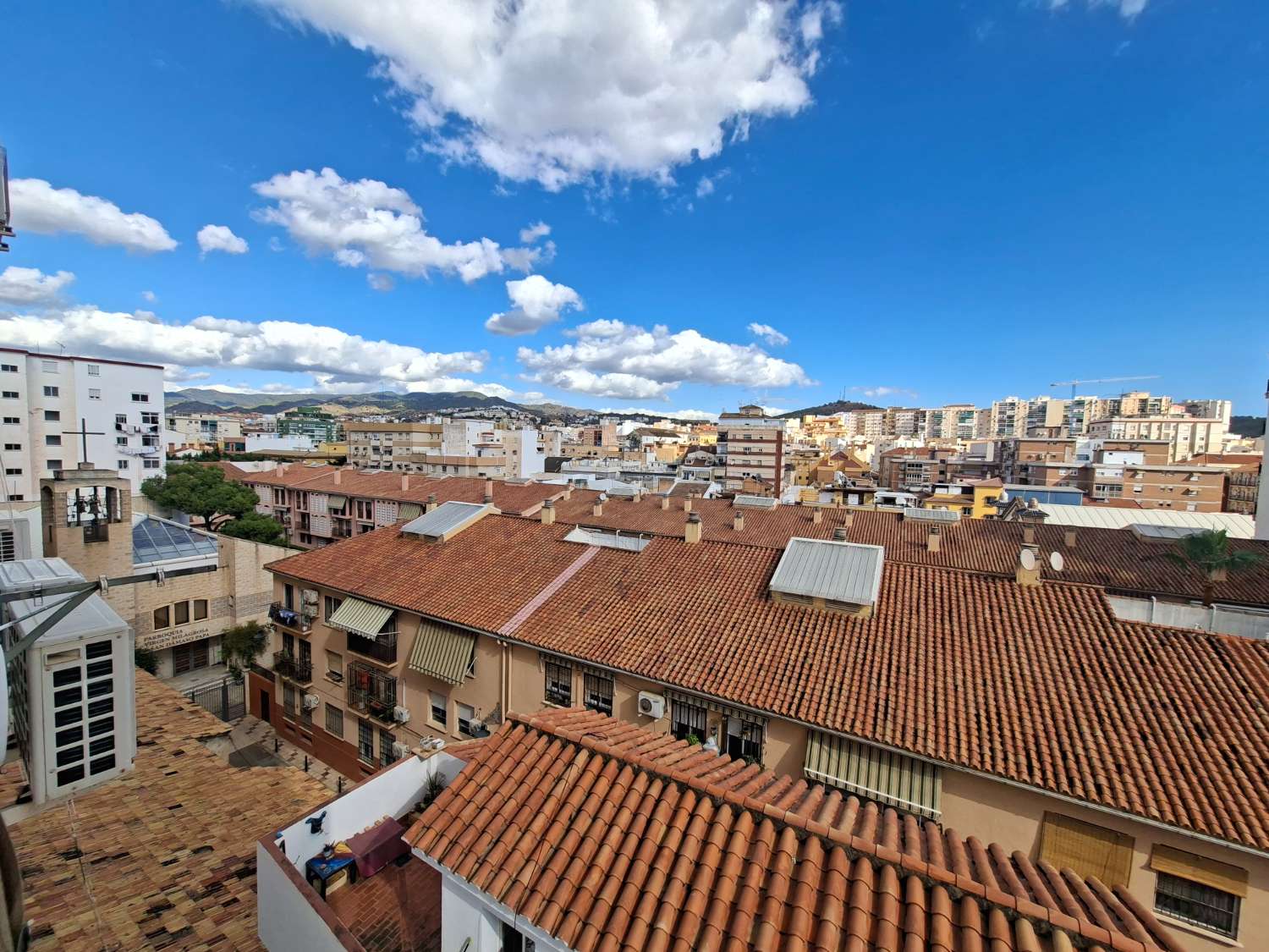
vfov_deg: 89.9
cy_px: 476
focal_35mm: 13
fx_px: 477
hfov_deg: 106.2
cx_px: 634
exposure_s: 1/1073
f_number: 2.2
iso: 40
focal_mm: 1.74
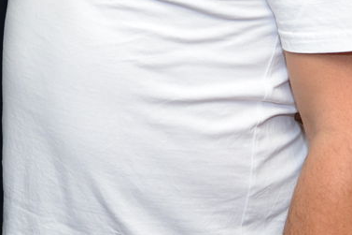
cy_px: -180
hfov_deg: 11.8
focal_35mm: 167
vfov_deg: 8.0
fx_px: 1632
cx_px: -165
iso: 1250
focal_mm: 45
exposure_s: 1/160
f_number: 4
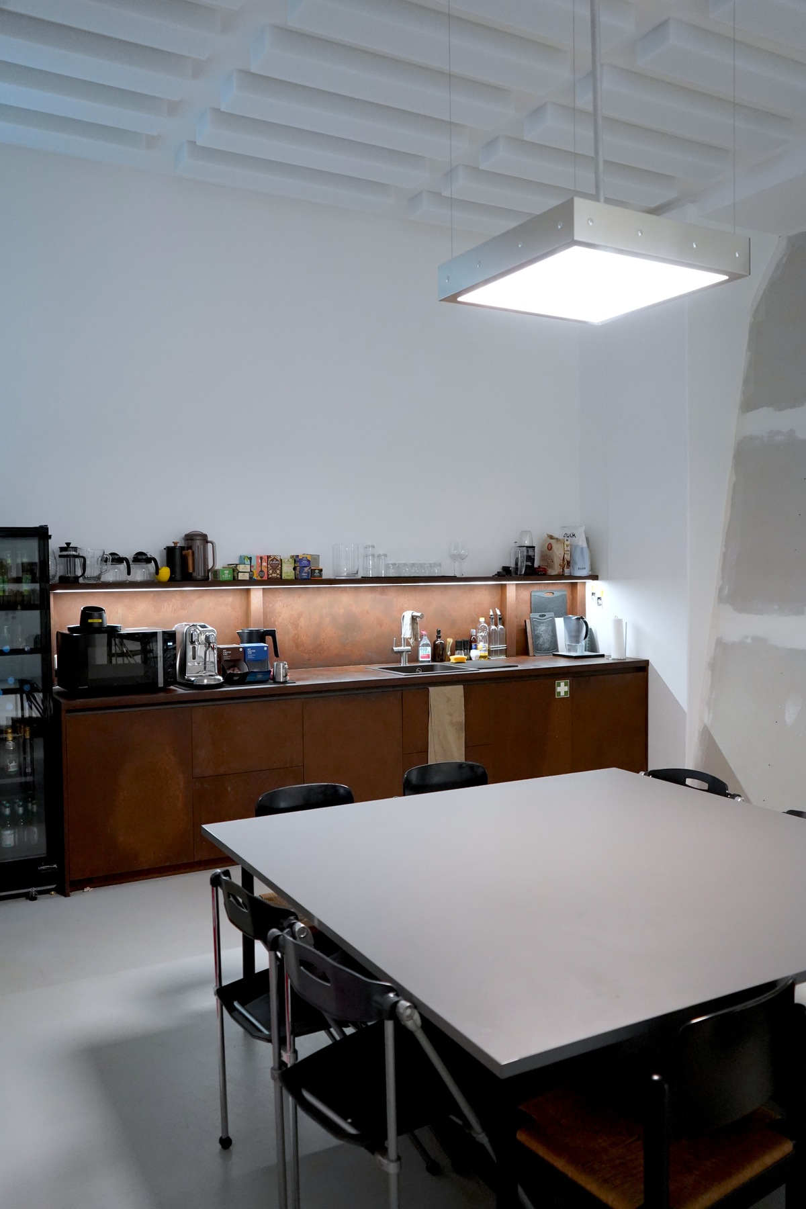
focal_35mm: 28
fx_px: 940
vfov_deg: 65.5
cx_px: 403
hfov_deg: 46.4
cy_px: 604
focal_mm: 28
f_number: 3.5
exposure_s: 1/160
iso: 4000
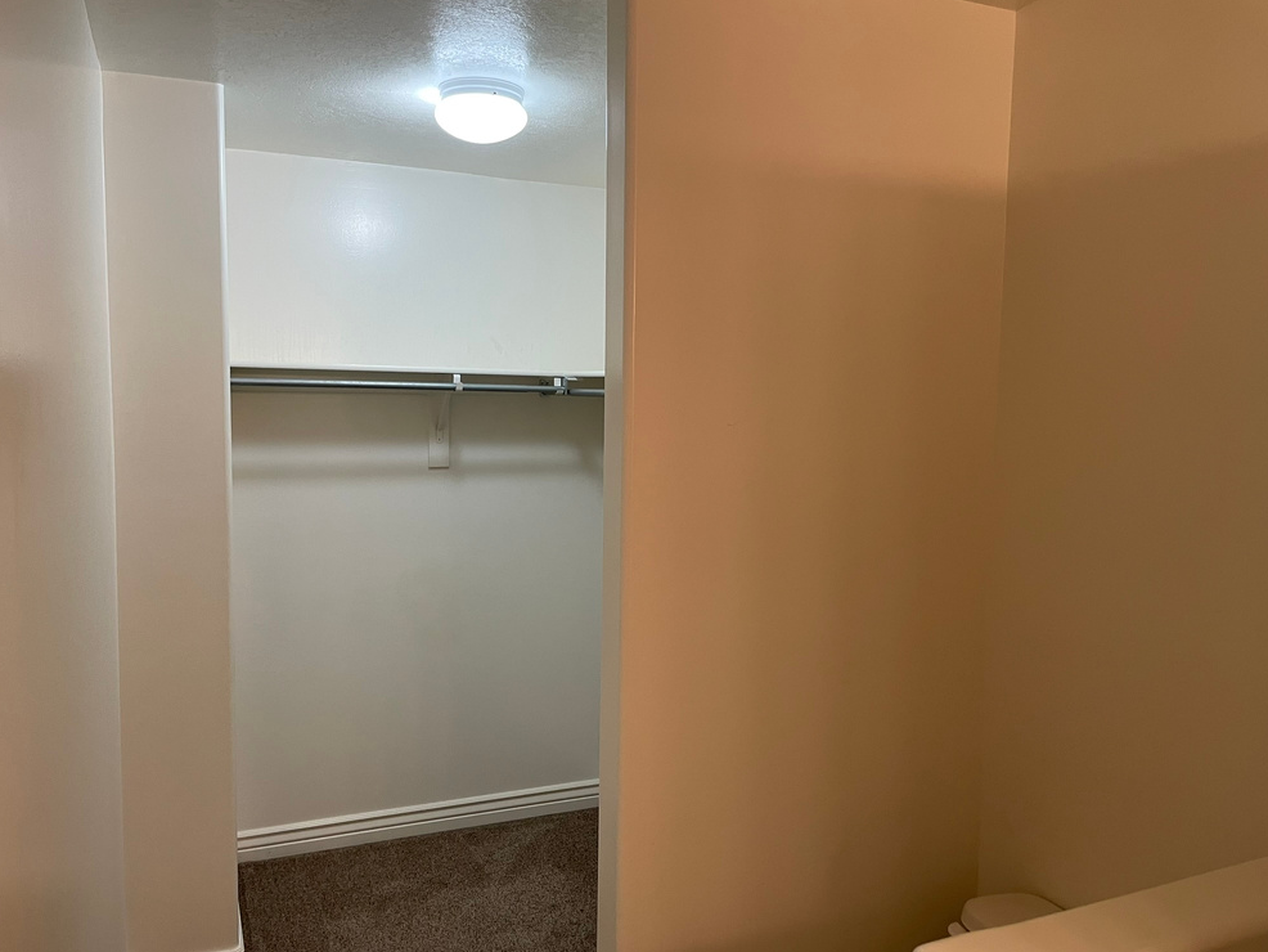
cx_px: 613
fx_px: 989
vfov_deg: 51.4
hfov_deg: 65.3
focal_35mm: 27
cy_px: 486
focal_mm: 4.2
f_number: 1.6
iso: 100
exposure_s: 1/60
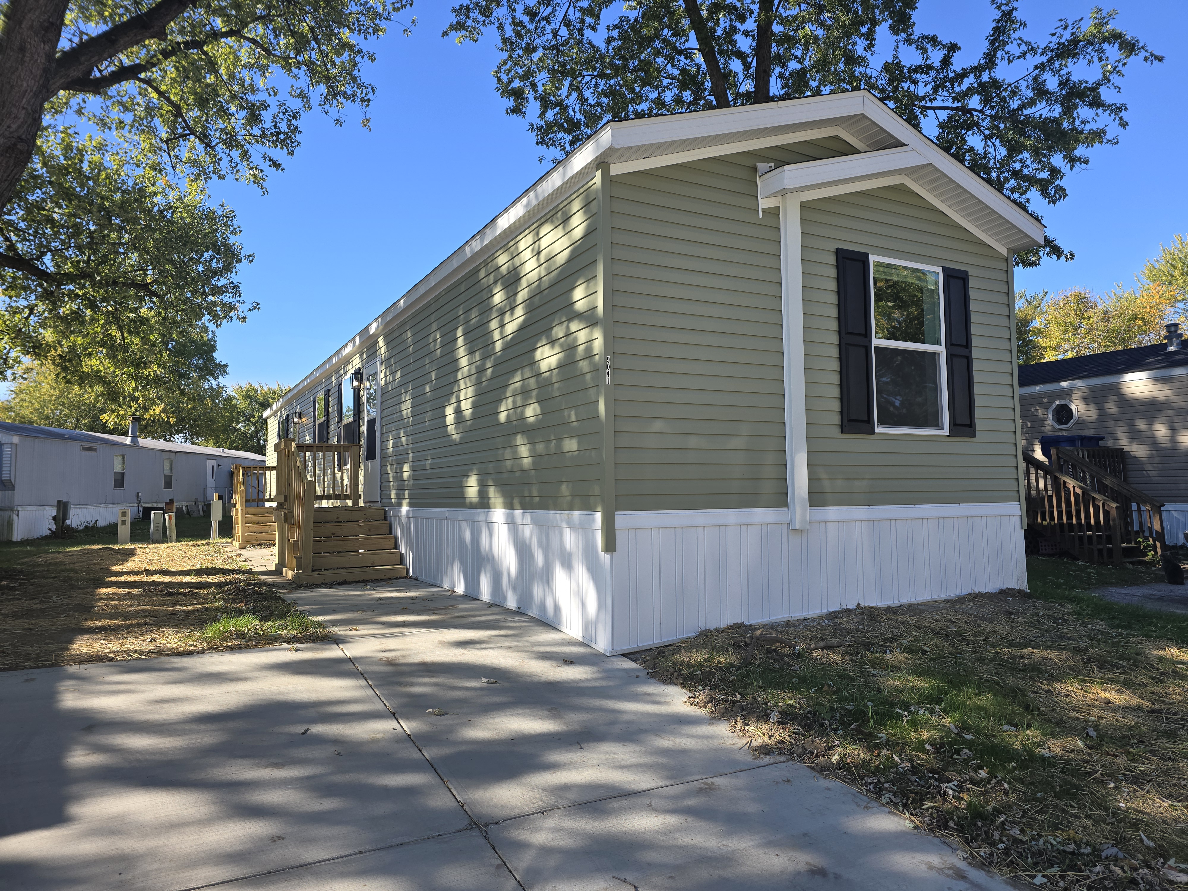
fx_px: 789
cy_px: 446
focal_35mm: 23
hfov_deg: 73.9
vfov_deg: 58.9
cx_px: 594
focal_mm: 6.3
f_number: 1.7
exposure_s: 1/330
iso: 12
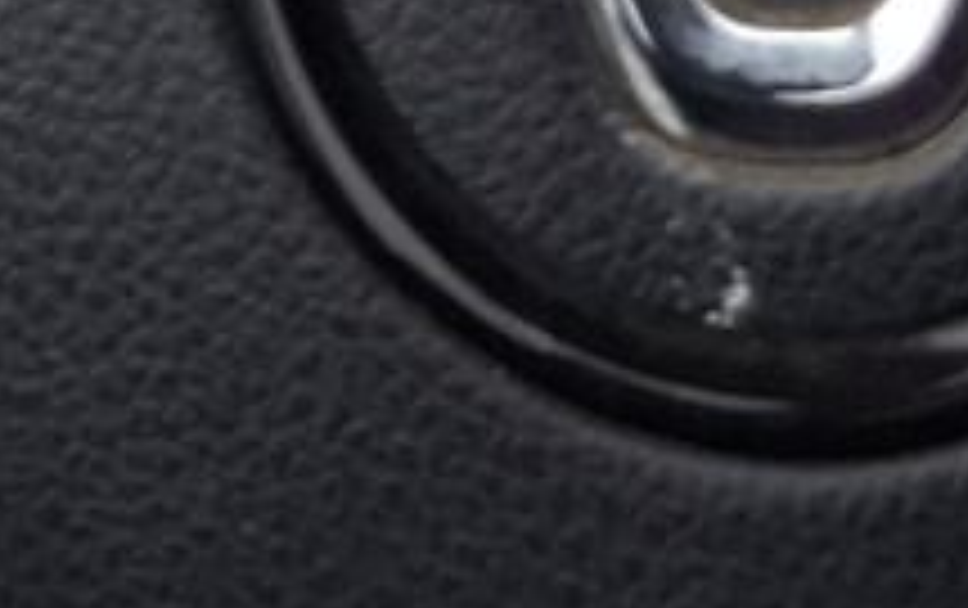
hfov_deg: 12.7
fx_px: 4306
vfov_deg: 6.6
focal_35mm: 163
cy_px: -1702
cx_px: 991
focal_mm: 5.54
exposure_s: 1/50
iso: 250
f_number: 1.8
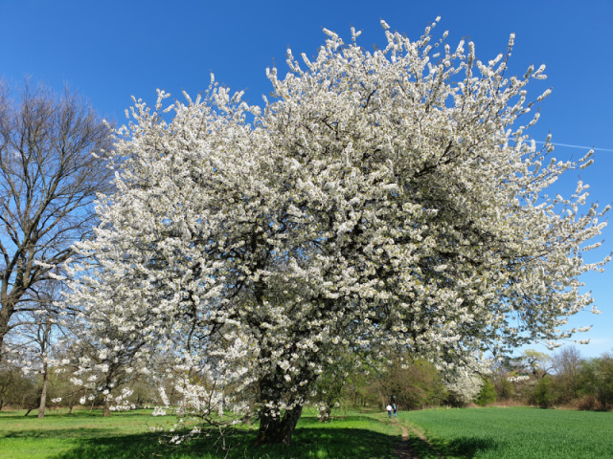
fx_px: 460
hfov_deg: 67.3
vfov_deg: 53.1
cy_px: 230
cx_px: 306
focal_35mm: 26
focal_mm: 4.3
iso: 50
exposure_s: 1/1056
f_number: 2.4
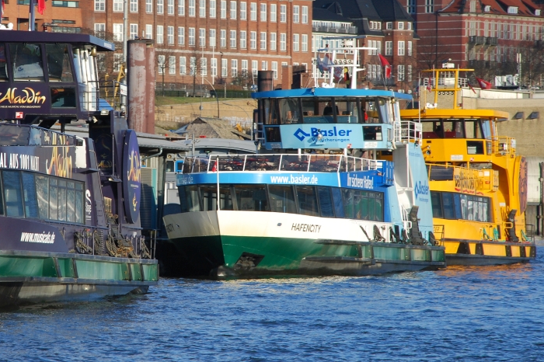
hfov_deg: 6.9
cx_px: 150
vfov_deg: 4.6
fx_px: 4482
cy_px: 129
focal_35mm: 297
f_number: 10
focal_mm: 135
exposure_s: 1/160
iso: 200
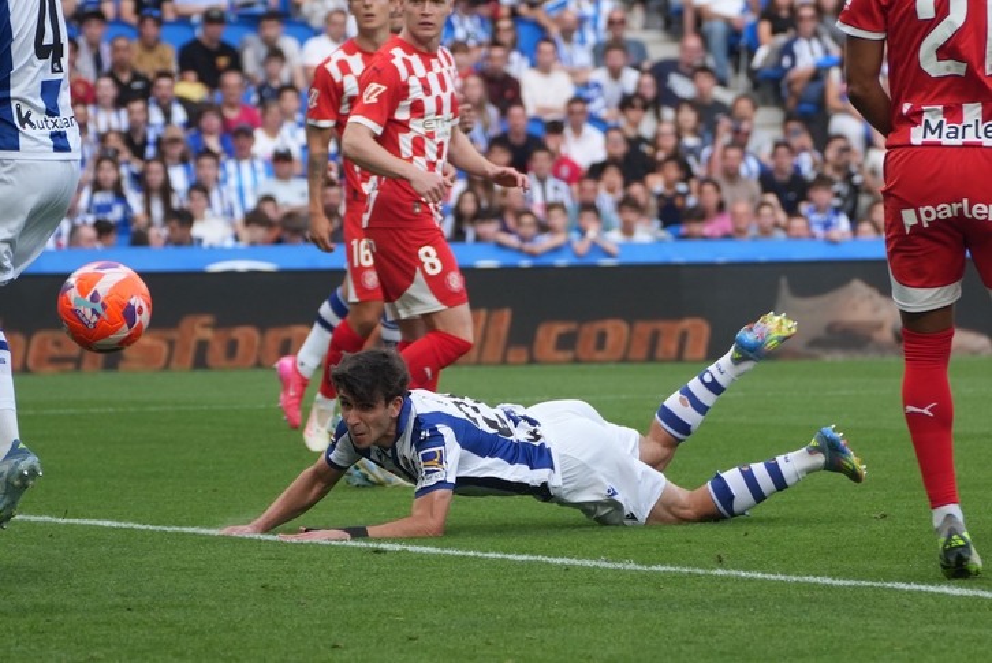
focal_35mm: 291
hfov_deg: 7.1
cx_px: 496
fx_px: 8023
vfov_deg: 4.7
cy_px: 332
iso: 1000
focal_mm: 194
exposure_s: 1/1000
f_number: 5.6
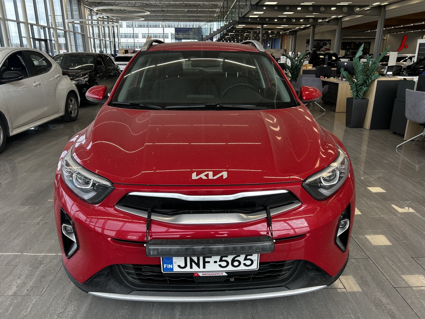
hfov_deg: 67.3
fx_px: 319
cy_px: 160
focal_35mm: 26
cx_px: 212
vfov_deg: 53.1
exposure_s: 1/214
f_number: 1.5
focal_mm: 5.7
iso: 40
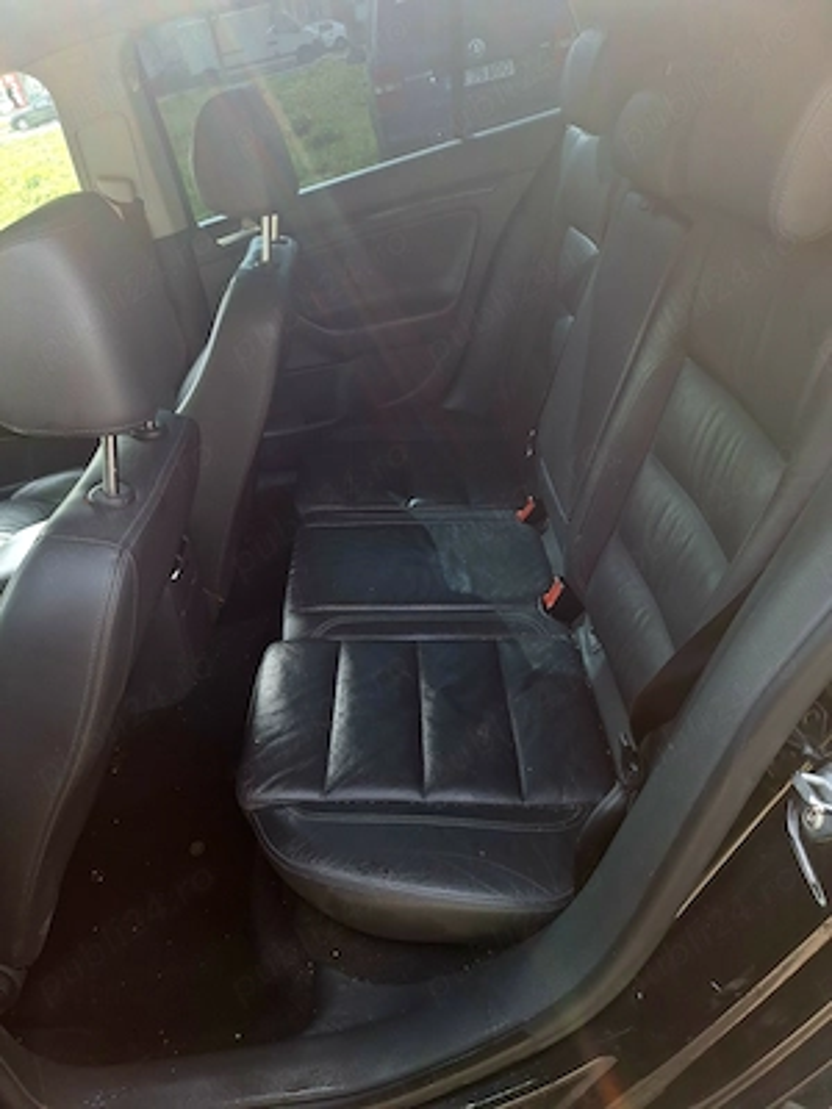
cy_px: 554
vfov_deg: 73.9
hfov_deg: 58.9
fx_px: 737
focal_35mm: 23
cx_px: 416
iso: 40
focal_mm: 5.54
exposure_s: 1/256
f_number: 1.8
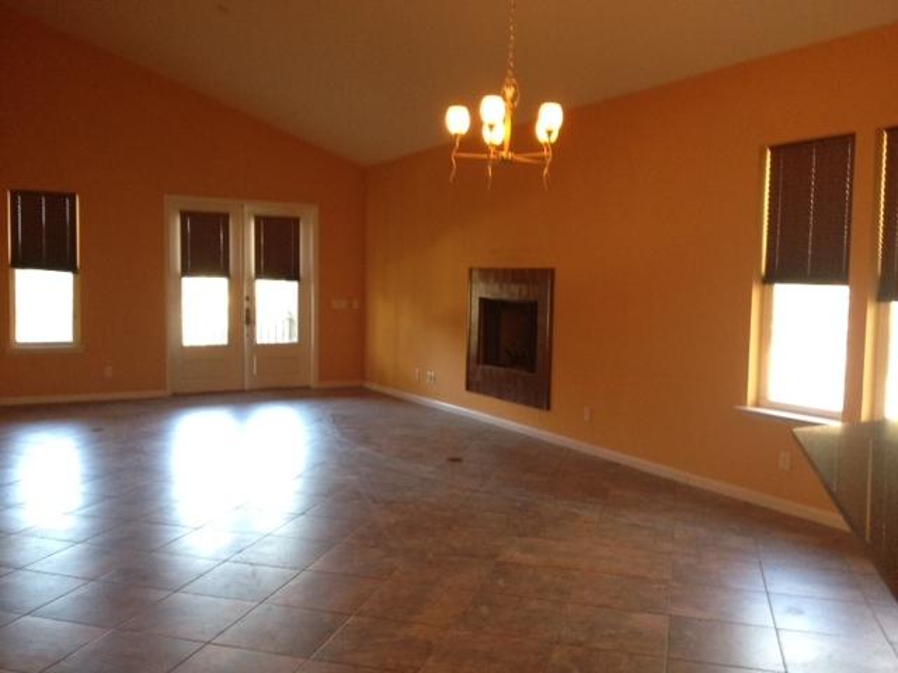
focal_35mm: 35
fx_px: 908
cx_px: 449
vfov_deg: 40.7
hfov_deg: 52.6
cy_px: 336
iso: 160
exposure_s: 1/20
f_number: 2.4
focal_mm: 4.28
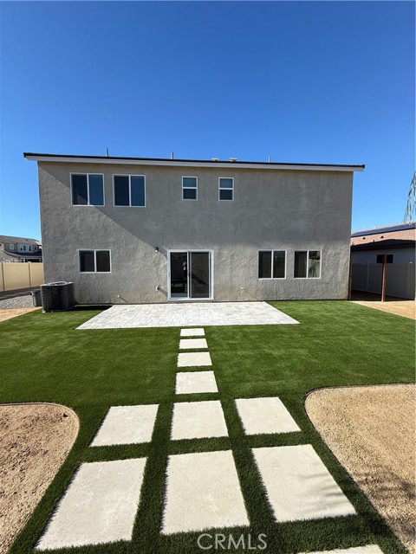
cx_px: 208
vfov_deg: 102.1
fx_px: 224
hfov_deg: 85.7
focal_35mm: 14
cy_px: 277
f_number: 2.2
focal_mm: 2.22
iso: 50
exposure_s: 1/1745
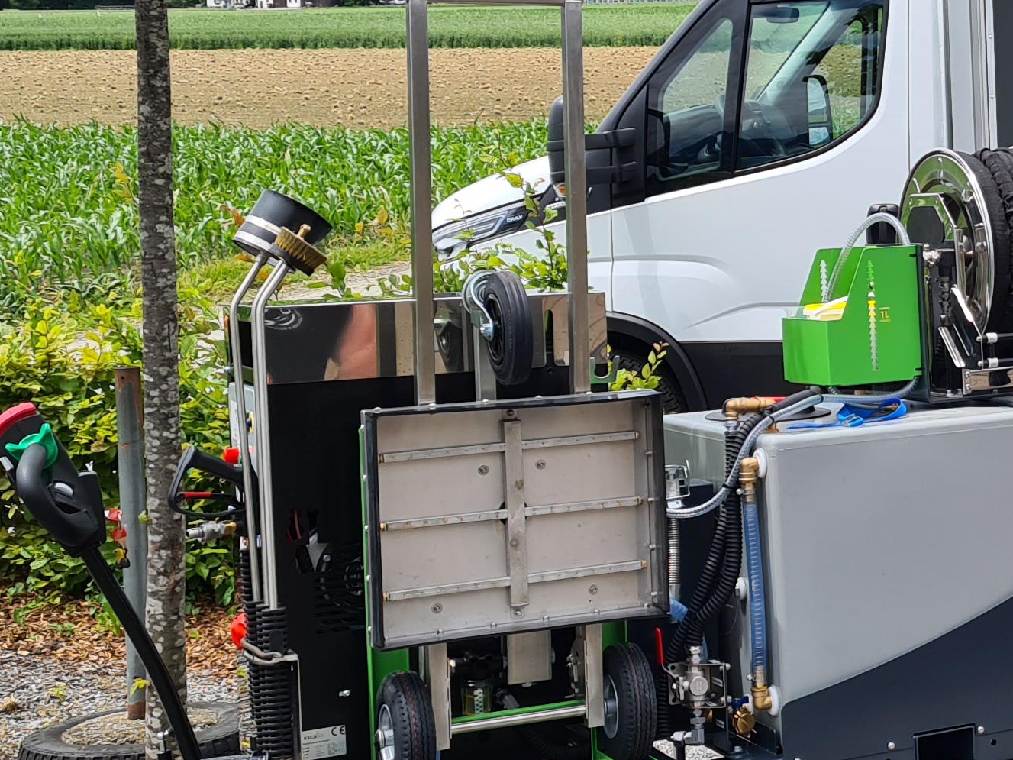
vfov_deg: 18.6
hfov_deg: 23.0
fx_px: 2312
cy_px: 228
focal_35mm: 79
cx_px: 1164
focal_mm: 5.4
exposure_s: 1/2336
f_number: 1.8
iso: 50
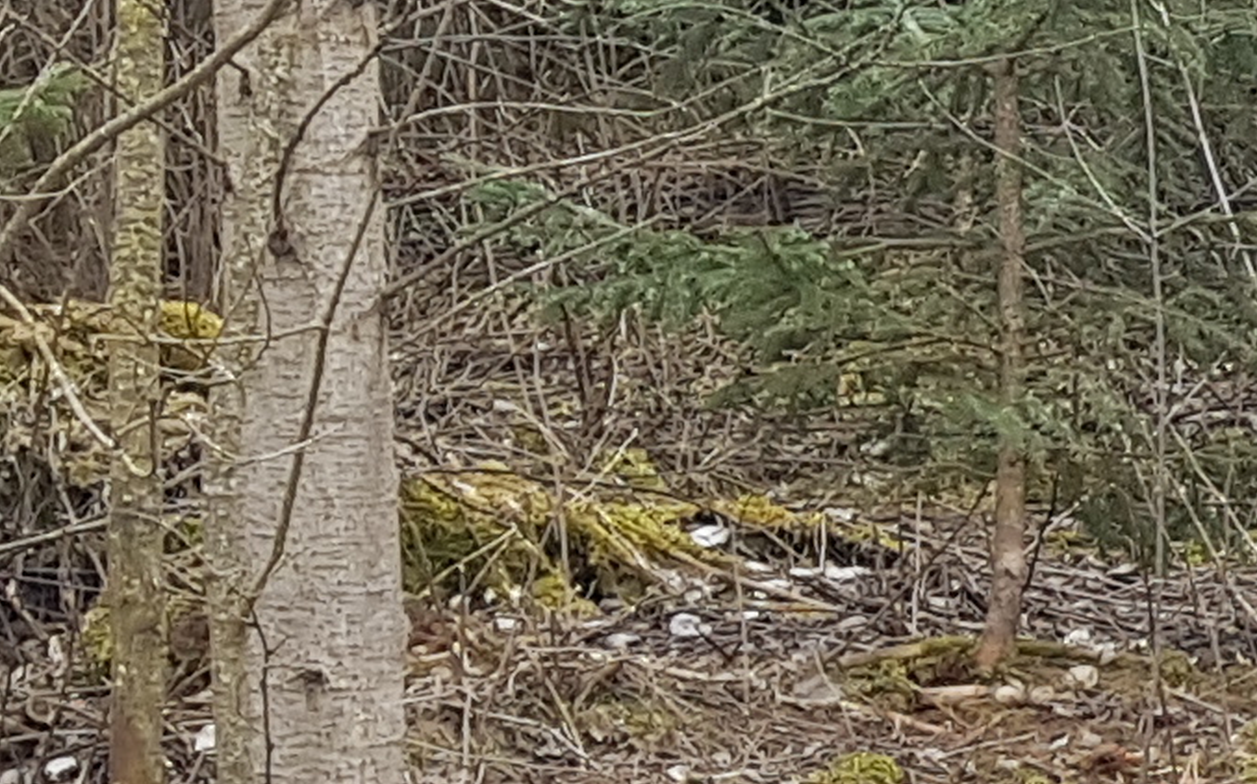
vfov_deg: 7.9
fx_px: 5615
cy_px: 819
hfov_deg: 10.7
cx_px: 3096
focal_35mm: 164
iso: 40
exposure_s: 1/235
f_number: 1.7
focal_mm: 4.2
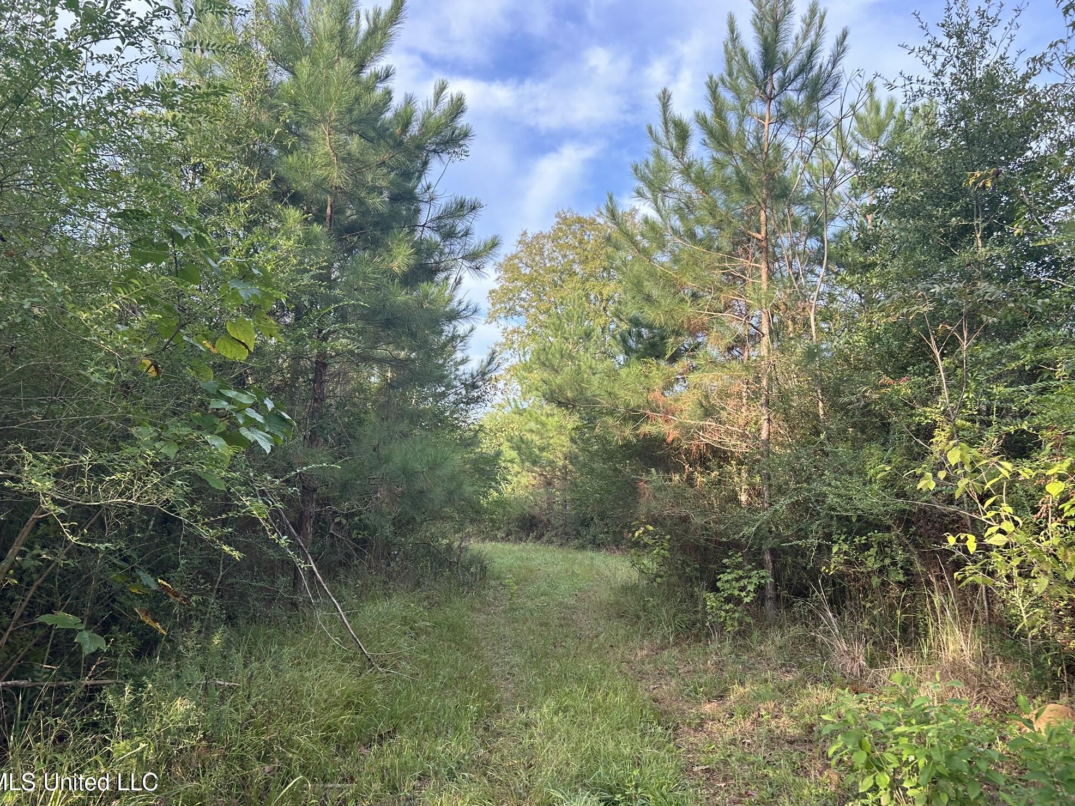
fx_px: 838
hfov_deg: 65.3
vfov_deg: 51.4
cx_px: 543
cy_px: 402
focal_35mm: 27
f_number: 1.5
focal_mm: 5.7
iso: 50
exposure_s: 1/678
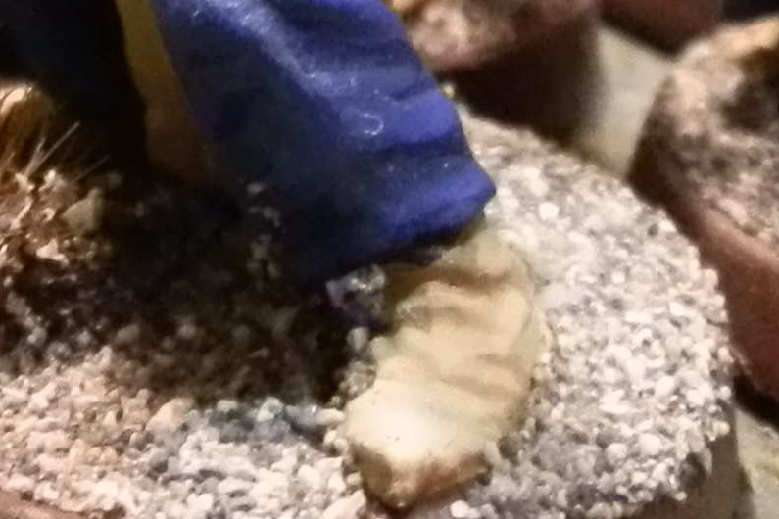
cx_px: 409
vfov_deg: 8.1
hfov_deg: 13.1
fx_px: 3397
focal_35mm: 157
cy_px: -696
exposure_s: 1/50
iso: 400
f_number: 3.1
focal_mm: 5
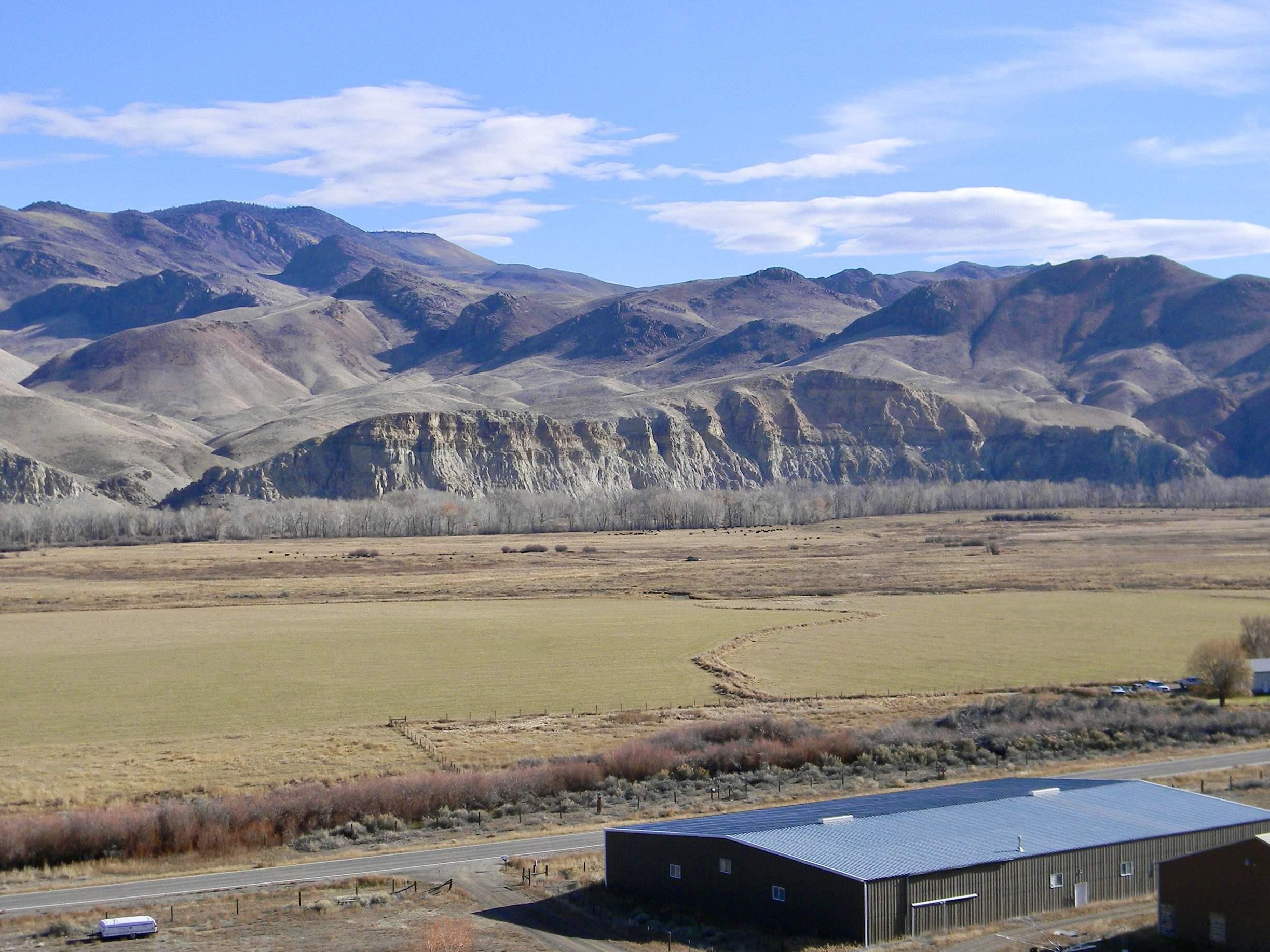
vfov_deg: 24.8
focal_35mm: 59
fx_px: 2164
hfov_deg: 32.7
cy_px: 522
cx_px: 622
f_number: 3.9
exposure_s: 1/600
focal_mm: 8.6
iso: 80
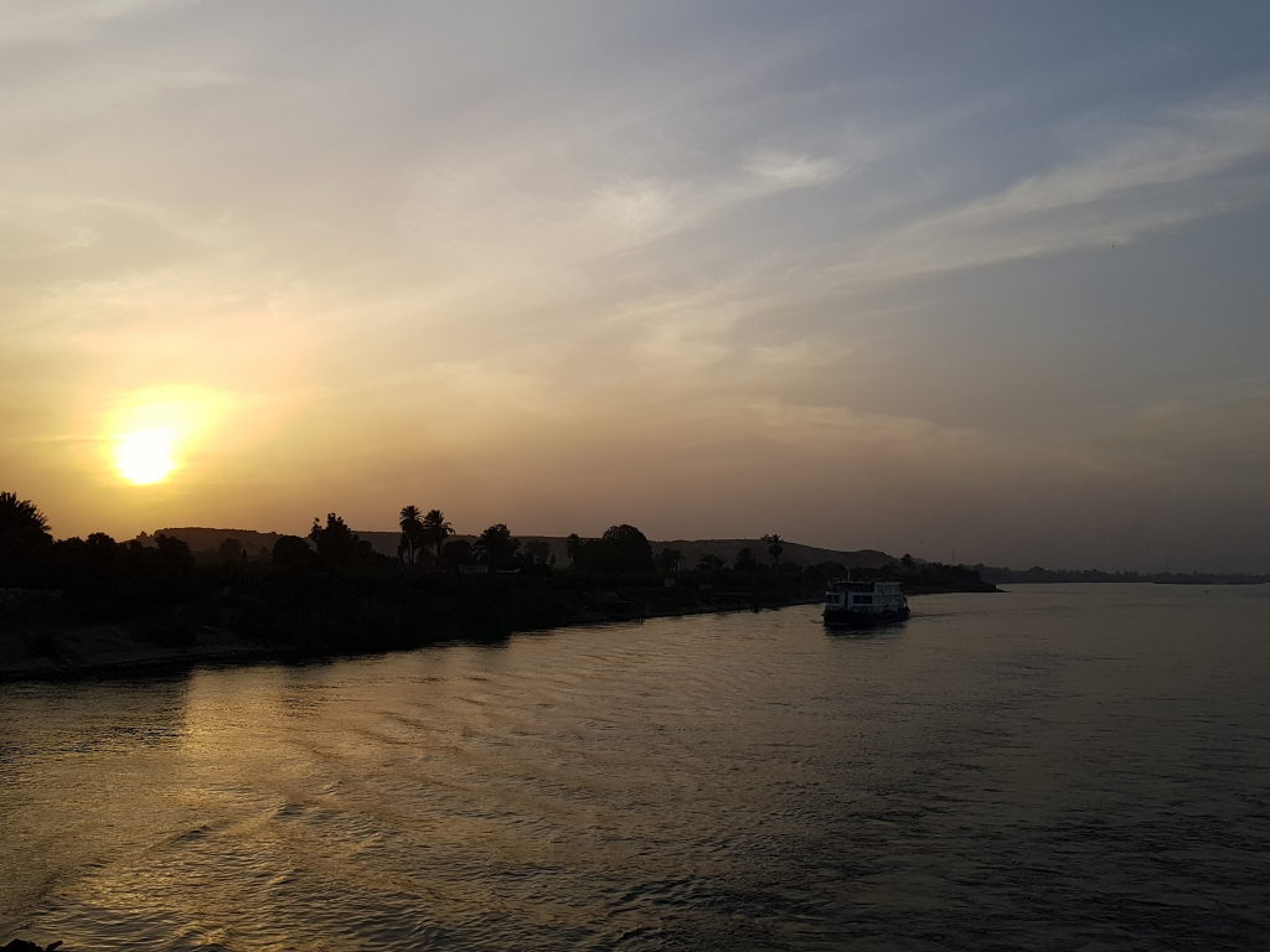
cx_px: 635
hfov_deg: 67.3
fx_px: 954
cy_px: 476
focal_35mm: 26
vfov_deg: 53.1
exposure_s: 1/1892
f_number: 1.7
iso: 40
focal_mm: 4.2
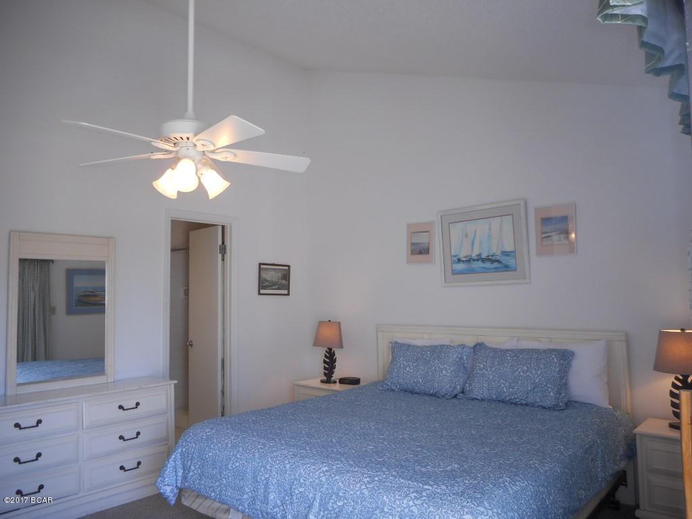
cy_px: 260
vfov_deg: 54.9
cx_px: 346
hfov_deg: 69.4
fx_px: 500
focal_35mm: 25
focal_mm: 4.5
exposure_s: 1/40
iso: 80
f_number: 3.7
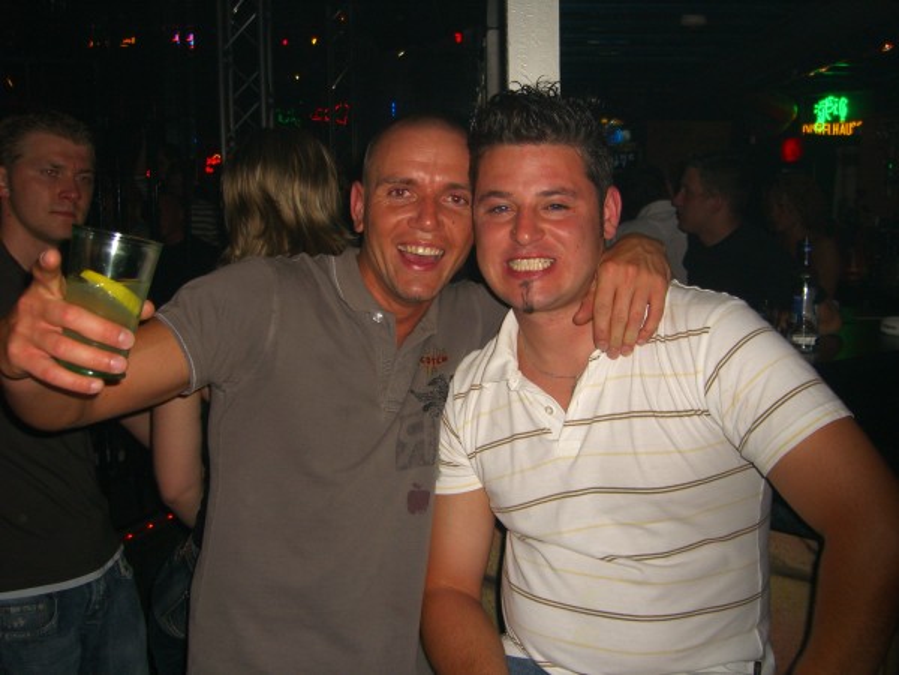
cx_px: 450
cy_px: 338
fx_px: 987
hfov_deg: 49.0
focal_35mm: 38
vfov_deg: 37.7
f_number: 2.8
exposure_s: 1/60
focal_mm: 7.9
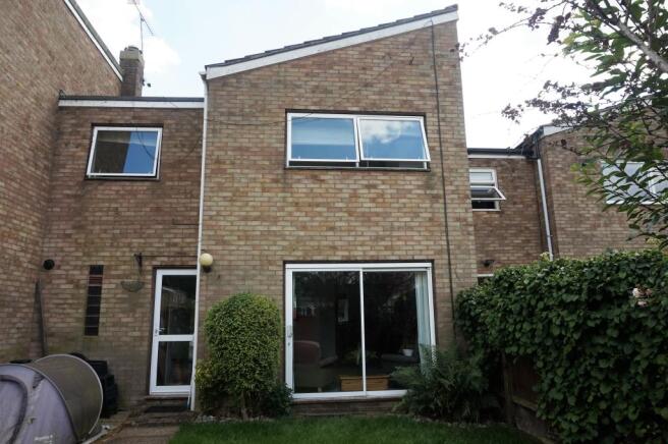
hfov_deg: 73.8
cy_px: 222
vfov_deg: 53.0
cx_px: 334
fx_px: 445
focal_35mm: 24
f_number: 8
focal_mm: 16
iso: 100
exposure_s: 1/100
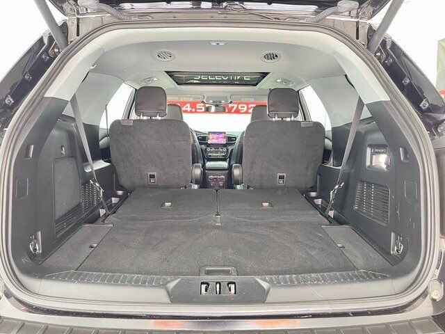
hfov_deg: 67.3
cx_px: 222
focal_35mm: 26
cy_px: 167
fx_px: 334
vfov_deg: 53.1
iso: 640
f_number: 1.6
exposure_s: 1/30
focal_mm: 5.1
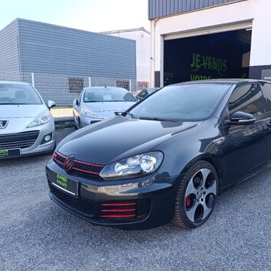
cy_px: 138
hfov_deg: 56.2
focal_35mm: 28
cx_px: 178
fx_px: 248
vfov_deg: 57.3
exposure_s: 1/100
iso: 64
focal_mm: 6.14
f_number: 1.6
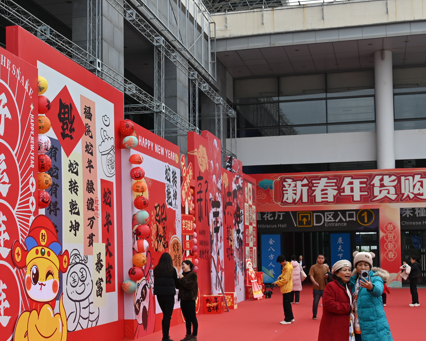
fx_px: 769
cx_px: 178
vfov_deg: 24.9
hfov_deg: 30.9
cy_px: 209
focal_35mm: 61
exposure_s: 1/250
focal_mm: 32
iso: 140
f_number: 5.6
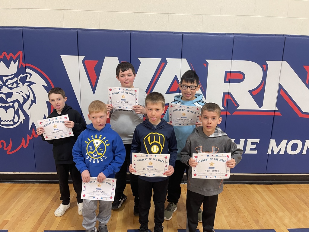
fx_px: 223
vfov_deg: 54.9
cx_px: 154
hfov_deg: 69.4
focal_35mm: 25
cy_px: 116
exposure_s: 1/60
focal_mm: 5.1
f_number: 1.6
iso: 160
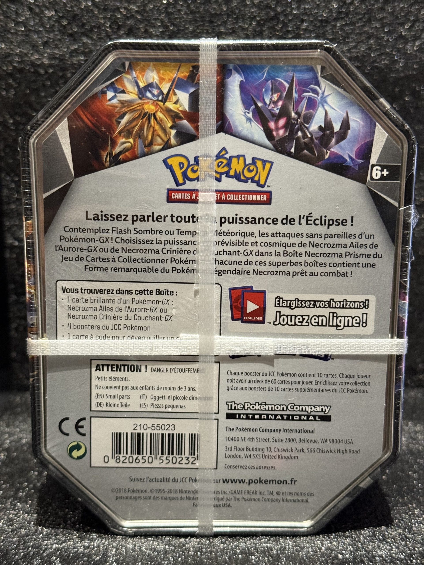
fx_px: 784
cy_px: 282
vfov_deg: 39.7
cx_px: 212
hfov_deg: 30.3
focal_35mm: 48
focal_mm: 6.76
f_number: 1.78
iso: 320
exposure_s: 1/33
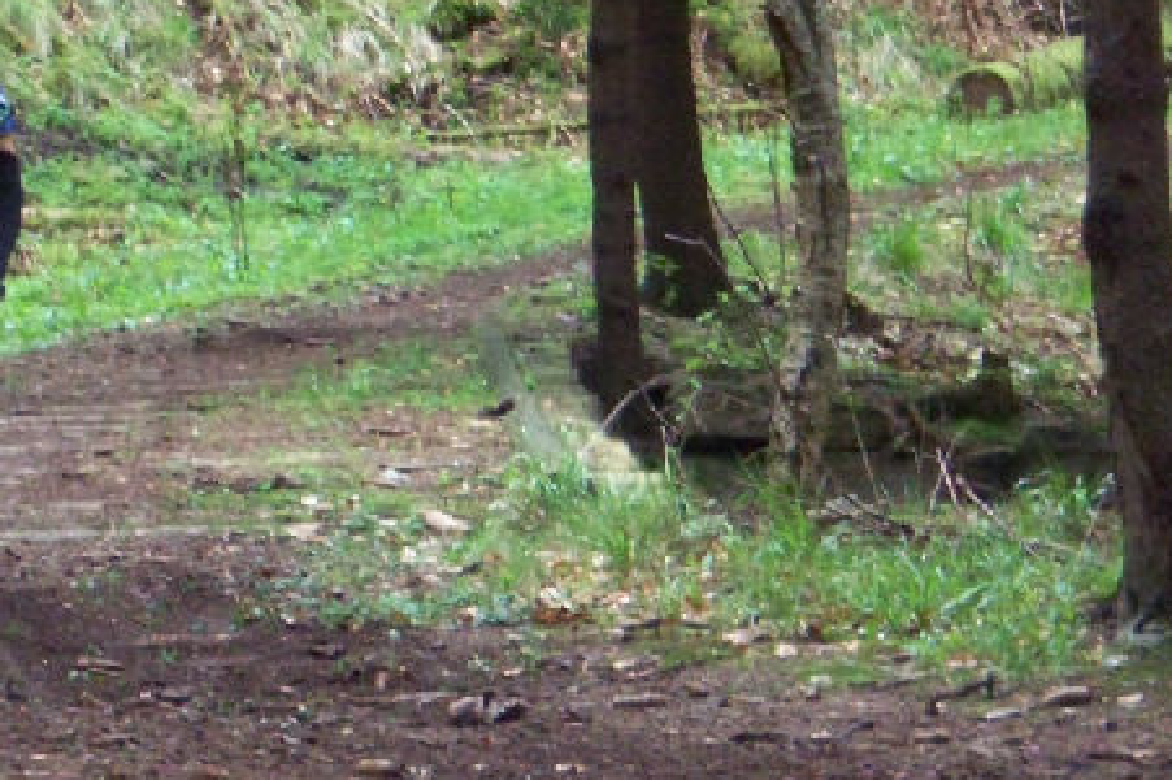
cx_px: 249
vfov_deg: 6.3
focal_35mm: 216
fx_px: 7027
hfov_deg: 9.5
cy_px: 317
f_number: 4.4
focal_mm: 19.2
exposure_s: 1/125
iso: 400
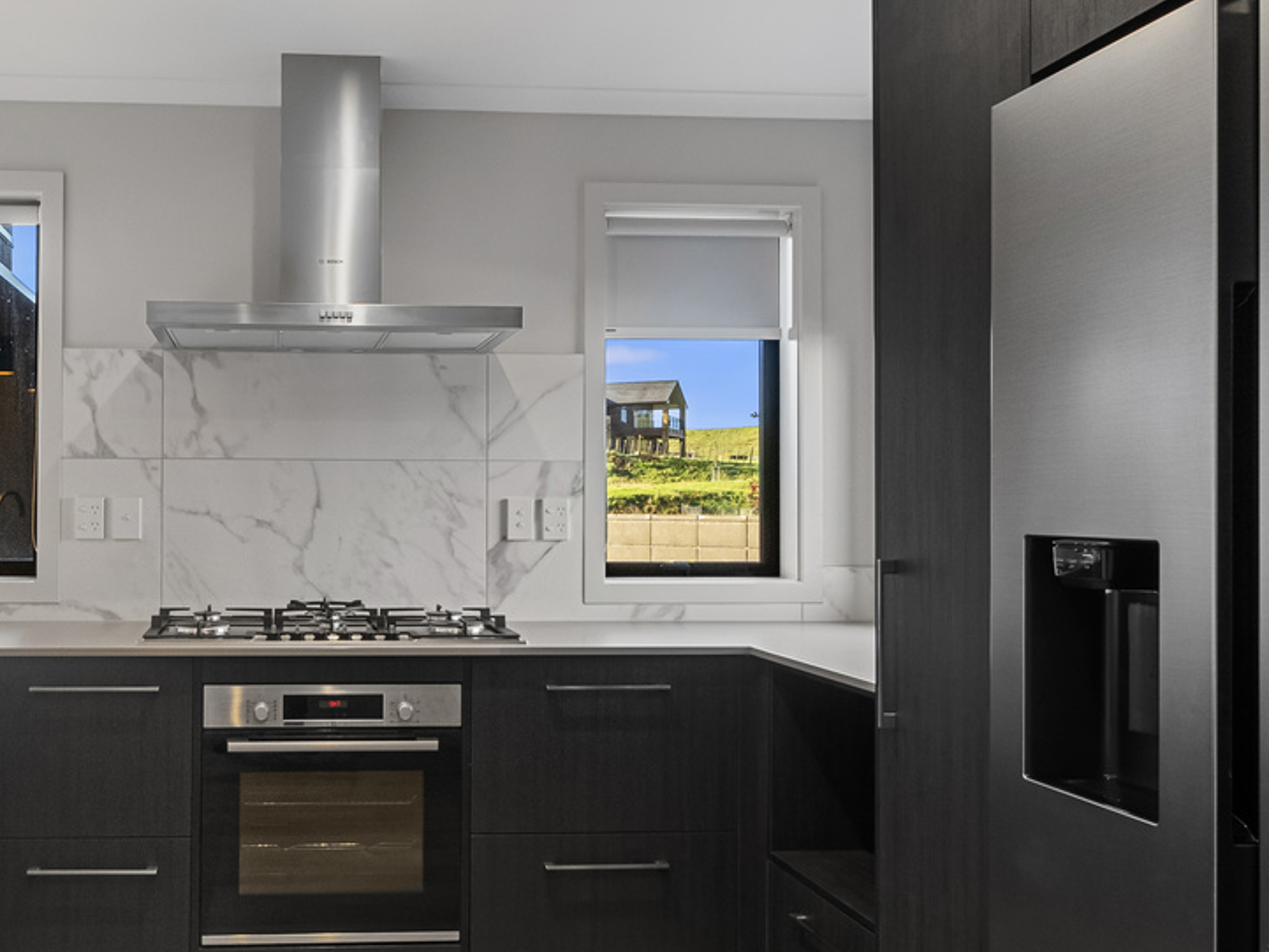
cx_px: 348
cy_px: 506
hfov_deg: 54.7
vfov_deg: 44.2
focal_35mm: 32
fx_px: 1173
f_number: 4.5
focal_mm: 10
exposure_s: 1/30
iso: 800
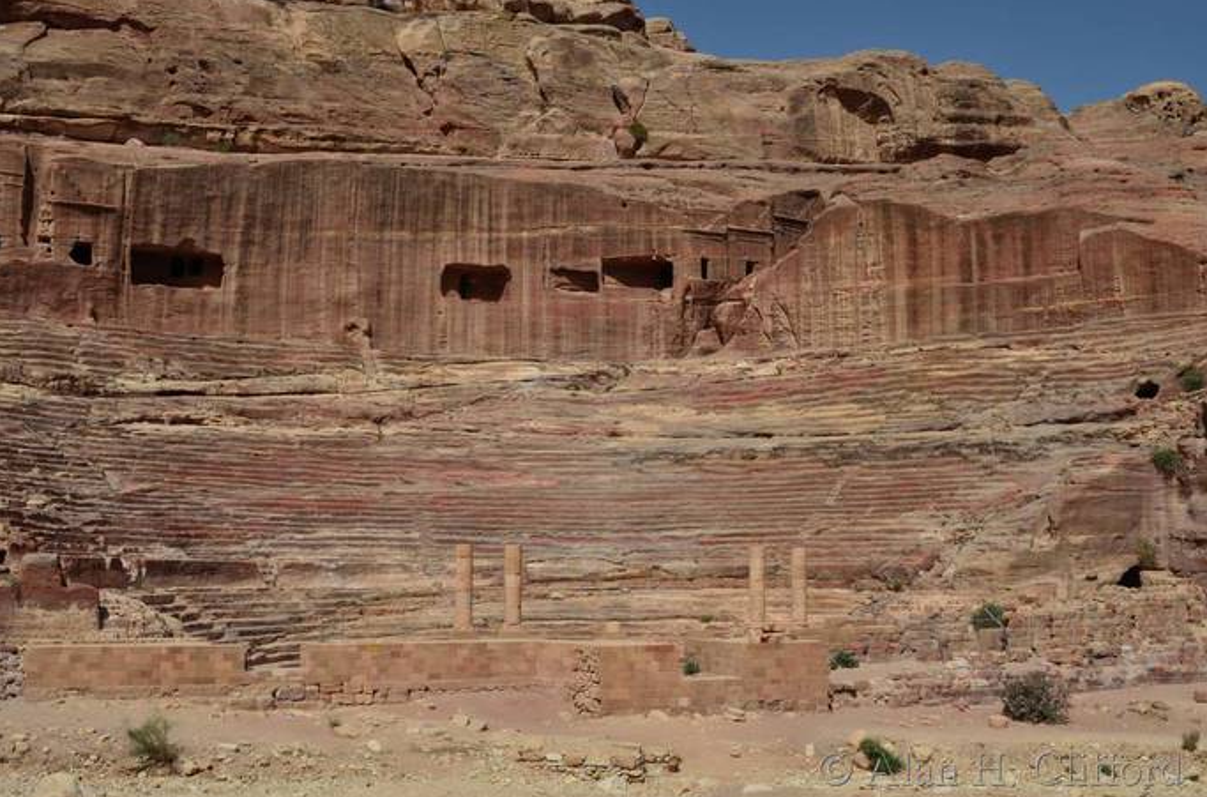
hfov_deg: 48.6
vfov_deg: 33.2
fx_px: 1337
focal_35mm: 40
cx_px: 613
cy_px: 402
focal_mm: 26
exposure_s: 1/200
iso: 125
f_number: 18
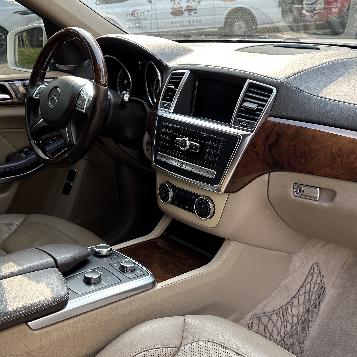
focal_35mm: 39
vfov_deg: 42.7
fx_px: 455
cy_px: 205
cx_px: 229
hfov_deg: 42.4
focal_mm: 6.86
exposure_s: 1/278
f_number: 1.78
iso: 80
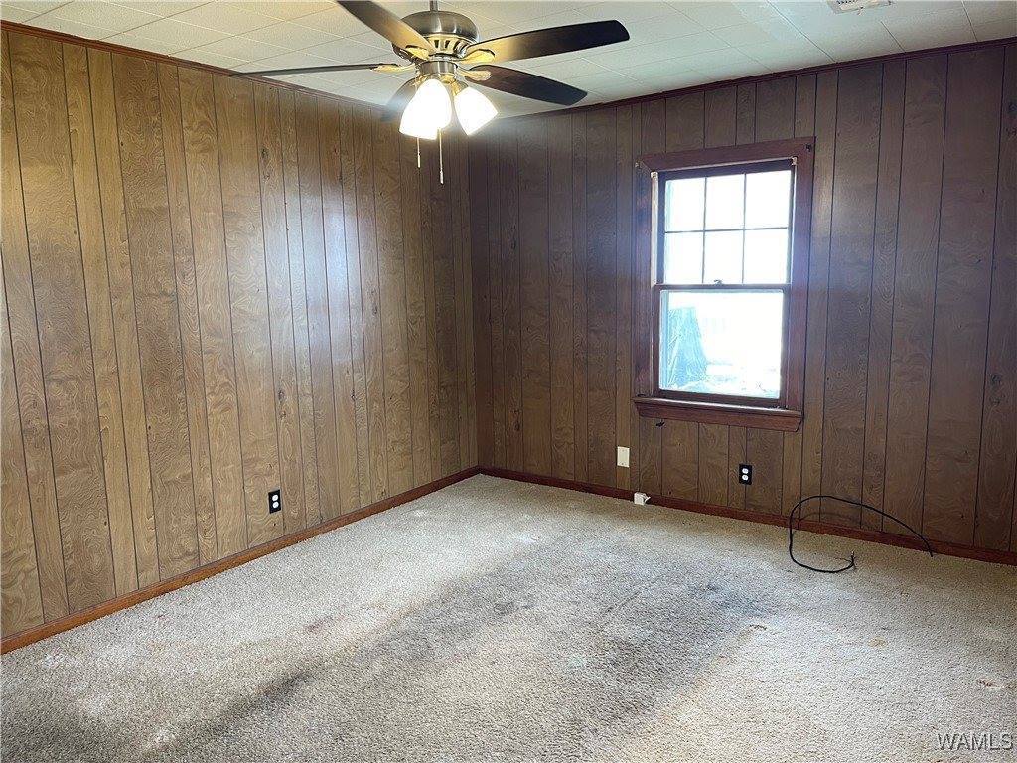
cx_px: 508
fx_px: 734
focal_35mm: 25
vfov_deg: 54.9
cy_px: 382
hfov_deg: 69.4
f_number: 1.6
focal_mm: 5.1
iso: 125
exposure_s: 1/60
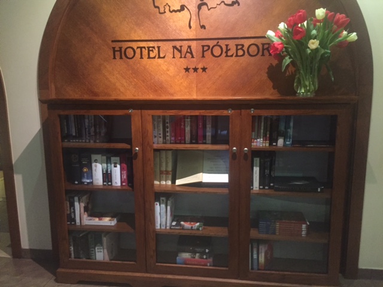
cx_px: 192
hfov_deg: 61.7
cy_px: 144
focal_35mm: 29
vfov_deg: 48.2
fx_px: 321
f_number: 2.2
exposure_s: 1/17
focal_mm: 4.15
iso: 500
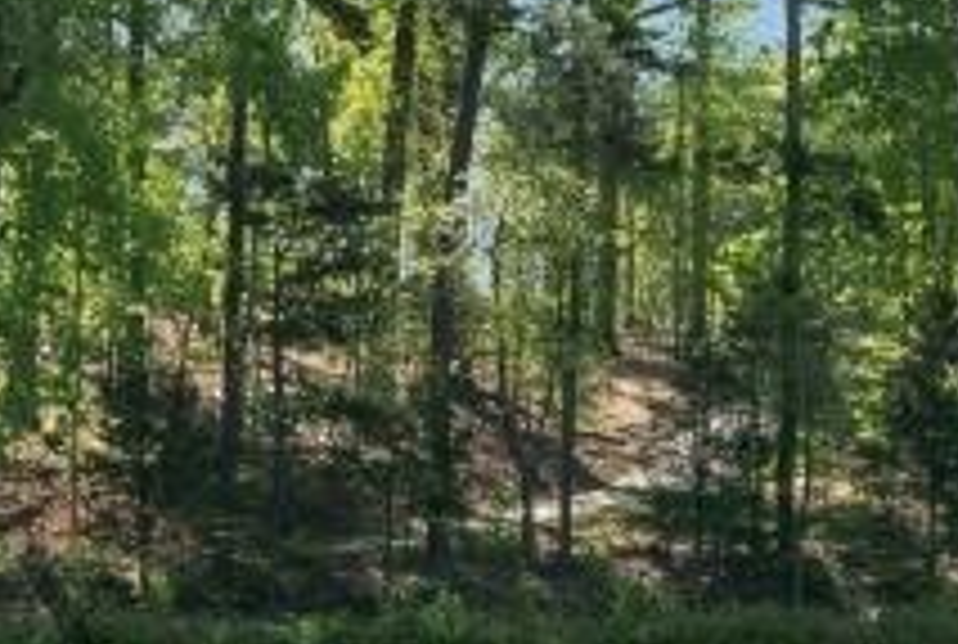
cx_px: 1498
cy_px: 700
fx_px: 5600
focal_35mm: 210
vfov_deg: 6.5
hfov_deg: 9.5
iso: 100
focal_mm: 35
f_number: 10
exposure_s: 1/125
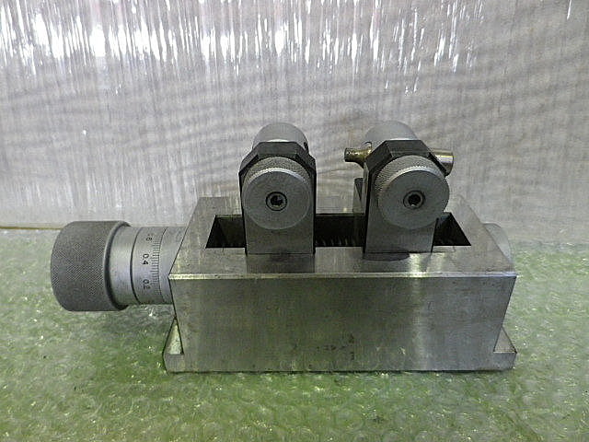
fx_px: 425
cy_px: 221
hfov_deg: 69.4
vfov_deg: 54.9
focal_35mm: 25
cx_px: 294
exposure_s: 1/25
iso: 400
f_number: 3.5
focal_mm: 4.5
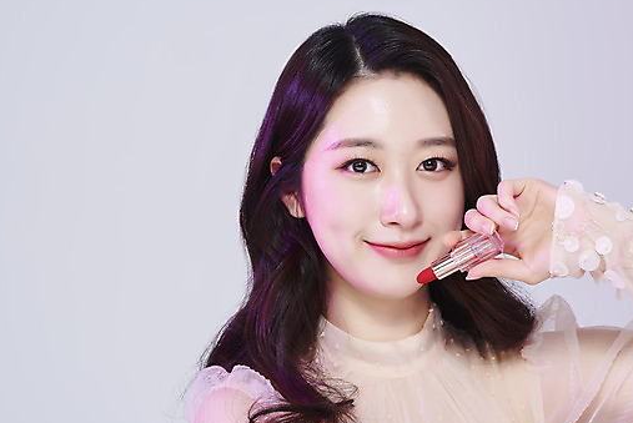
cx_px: 359
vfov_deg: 11.1
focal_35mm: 124
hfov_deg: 16.5
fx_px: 2182
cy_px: 231
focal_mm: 105
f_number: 11
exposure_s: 1/125
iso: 64
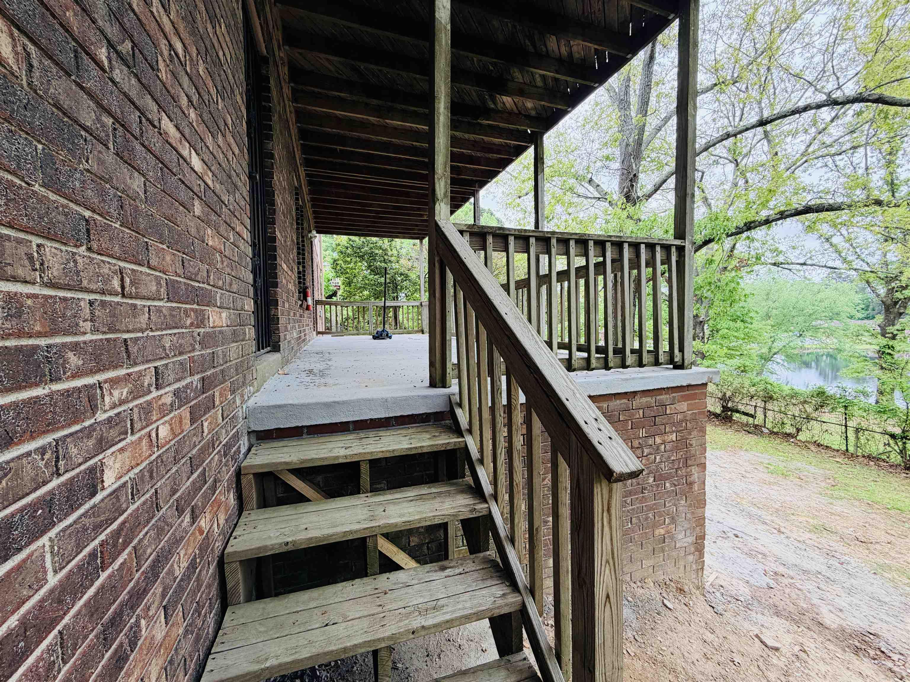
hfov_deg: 102.1
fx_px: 368
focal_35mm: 14
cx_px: 455
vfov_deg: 85.7
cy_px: 341
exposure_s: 1/184
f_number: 2.2
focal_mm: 2.22
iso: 40
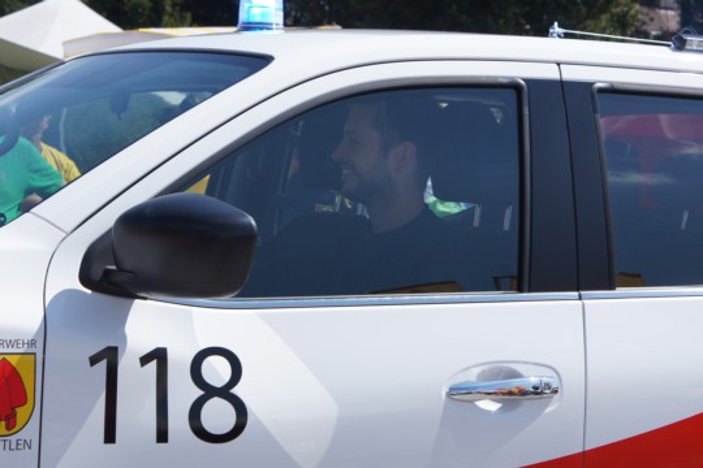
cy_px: 234
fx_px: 2050
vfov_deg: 13.0
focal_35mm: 105
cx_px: 352
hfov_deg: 19.5
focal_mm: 70
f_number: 10
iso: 100
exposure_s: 1/160
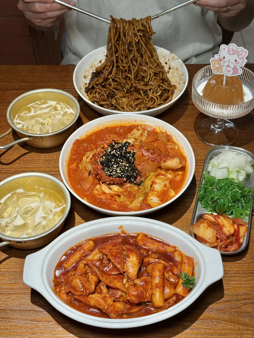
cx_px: 127
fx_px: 470
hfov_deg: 30.3
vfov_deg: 39.7
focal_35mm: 48
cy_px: 169
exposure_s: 1/100
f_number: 1.78
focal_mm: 6.76
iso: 64
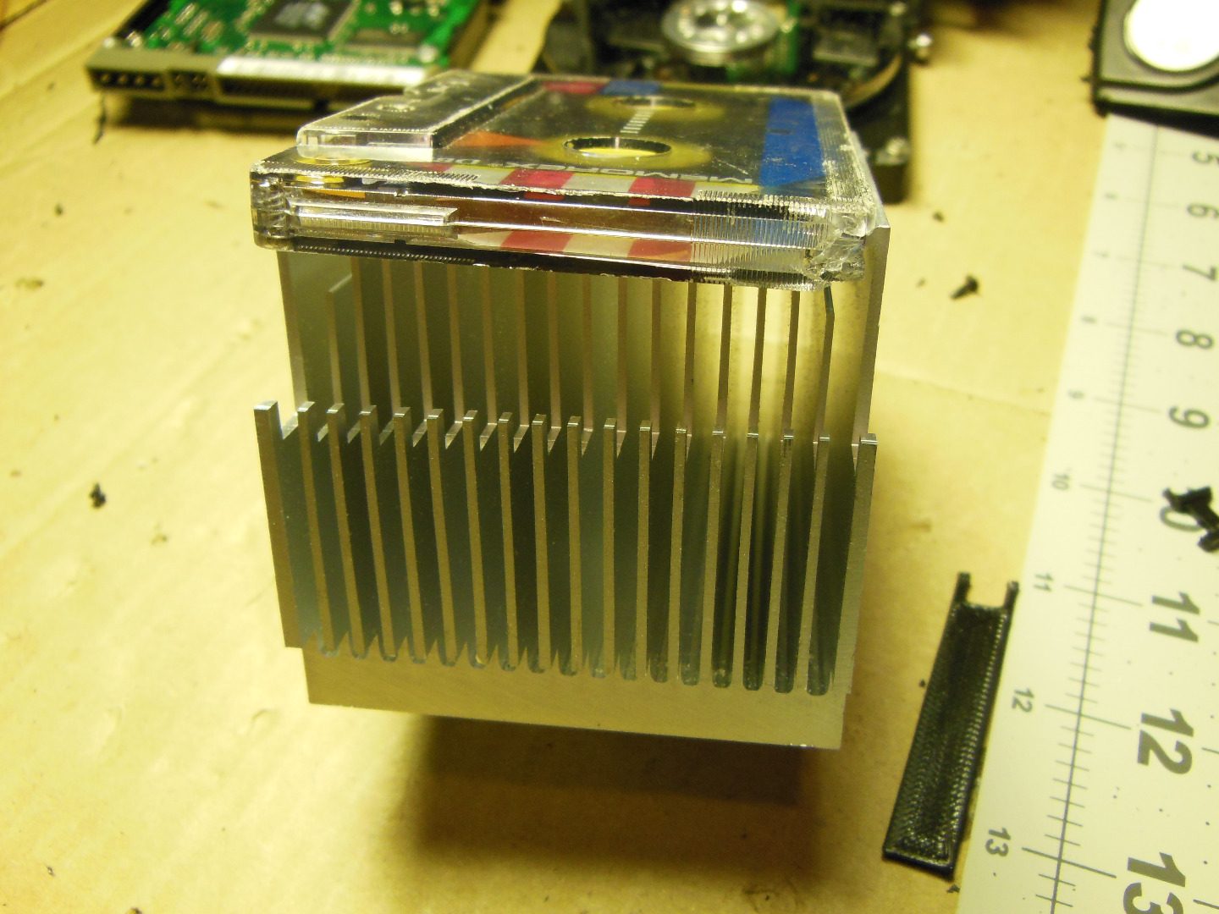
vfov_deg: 41.8
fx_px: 1197
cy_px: 457
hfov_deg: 54.0
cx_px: 610
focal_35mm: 34
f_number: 3.9
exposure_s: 1/25
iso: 400
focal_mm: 6
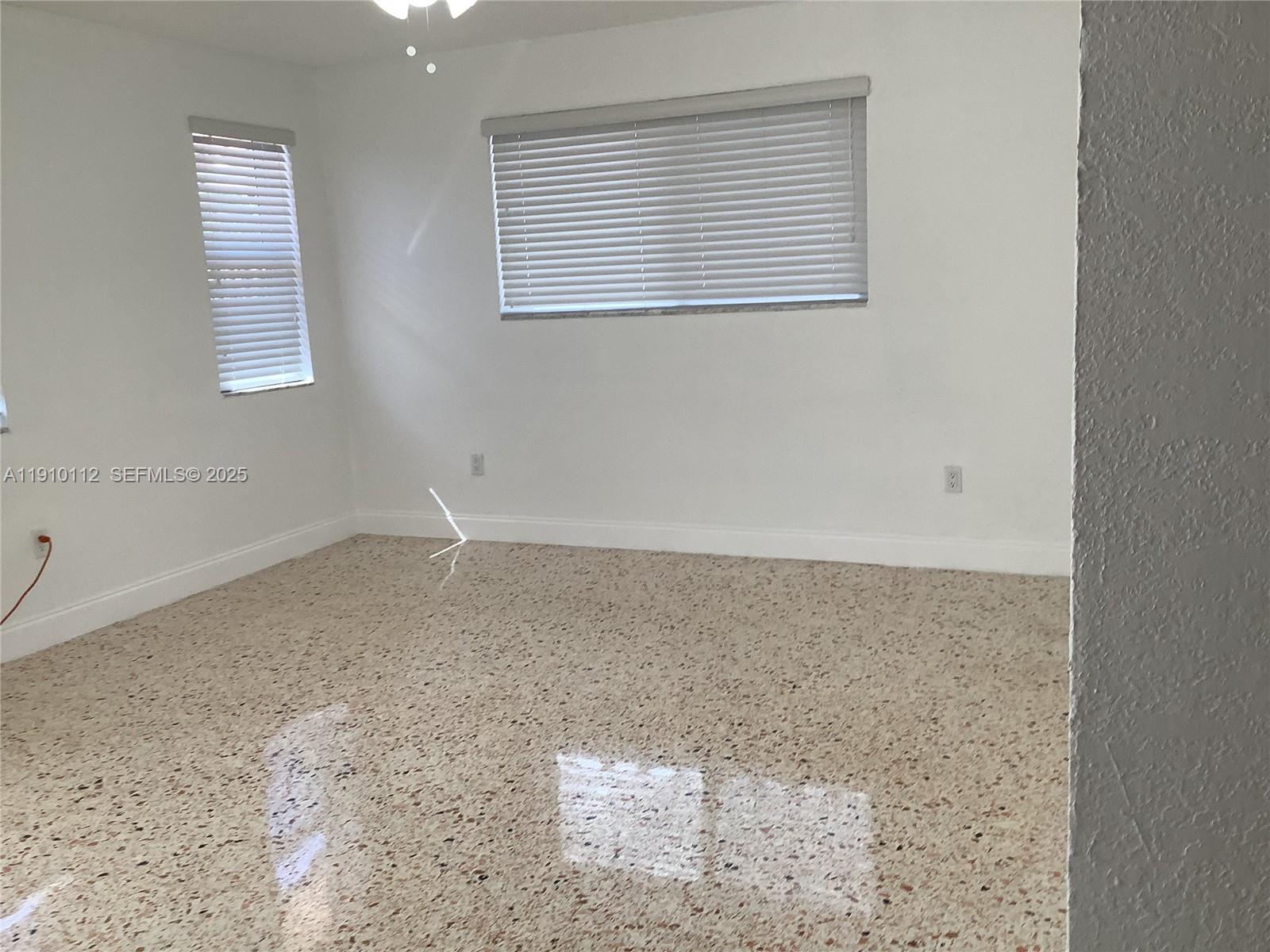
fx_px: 1137
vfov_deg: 45.4
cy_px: 476
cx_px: 635
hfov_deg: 58.4
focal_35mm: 31
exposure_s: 1/120
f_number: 2.4
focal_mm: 3.3
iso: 40
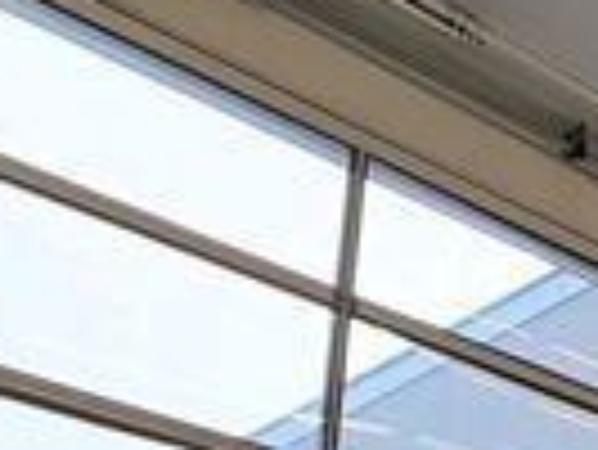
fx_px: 1401
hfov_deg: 13.3
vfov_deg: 15.1
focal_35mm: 81
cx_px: 1587
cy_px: 873
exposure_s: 1/99
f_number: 2.2
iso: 40
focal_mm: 2.22
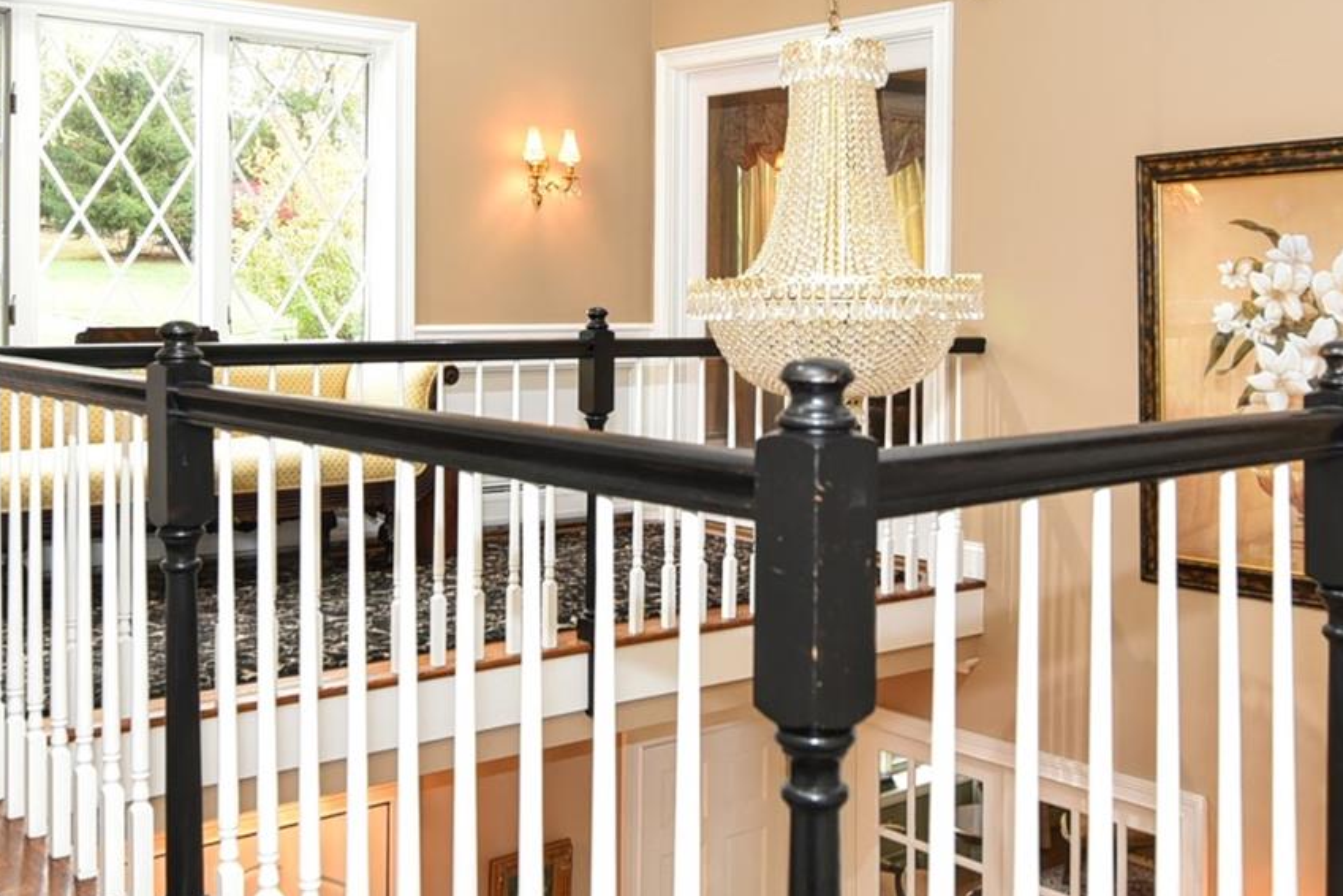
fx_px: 1529
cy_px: 287
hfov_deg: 47.4
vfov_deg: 32.3
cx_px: 672
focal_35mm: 41
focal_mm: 17
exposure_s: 1/60
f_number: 4
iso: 800
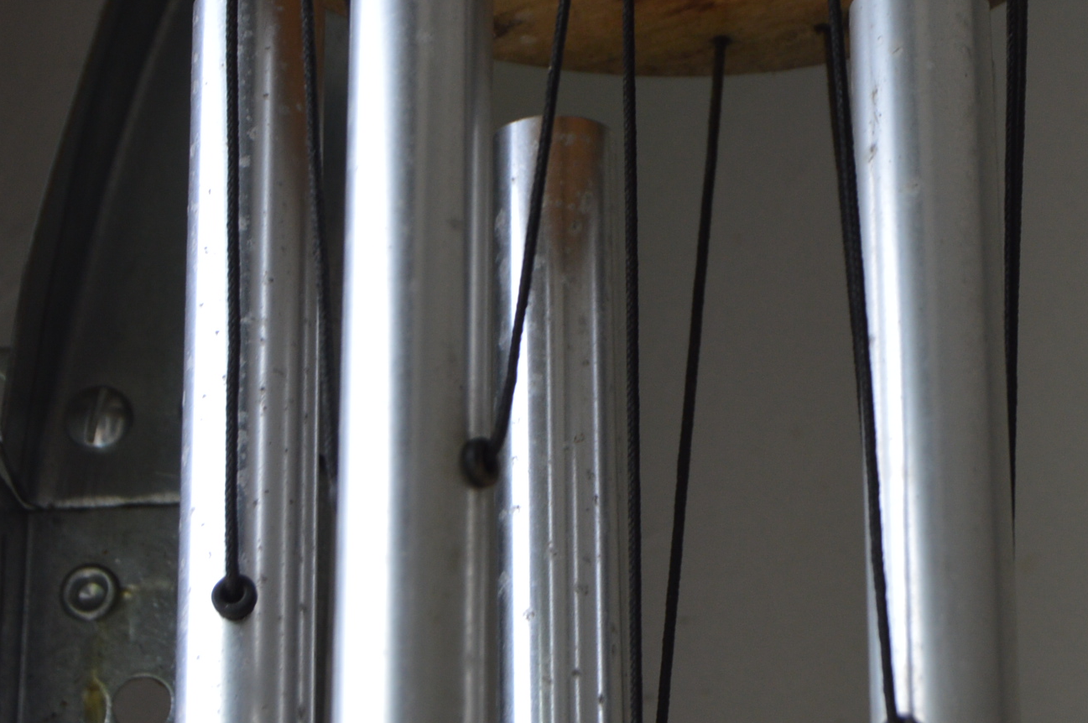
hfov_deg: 12.3
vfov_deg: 8.2
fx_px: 5042
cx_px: 681
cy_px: 92
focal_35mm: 167
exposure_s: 1/125
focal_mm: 48
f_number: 5.6
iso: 250
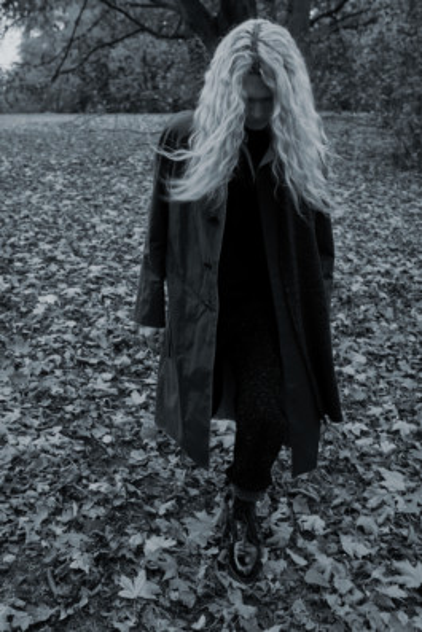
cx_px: 211
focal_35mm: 35
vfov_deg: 54.4
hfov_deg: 37.9
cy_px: 316
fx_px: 615
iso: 400
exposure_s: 1/200
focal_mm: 35
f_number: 5.6
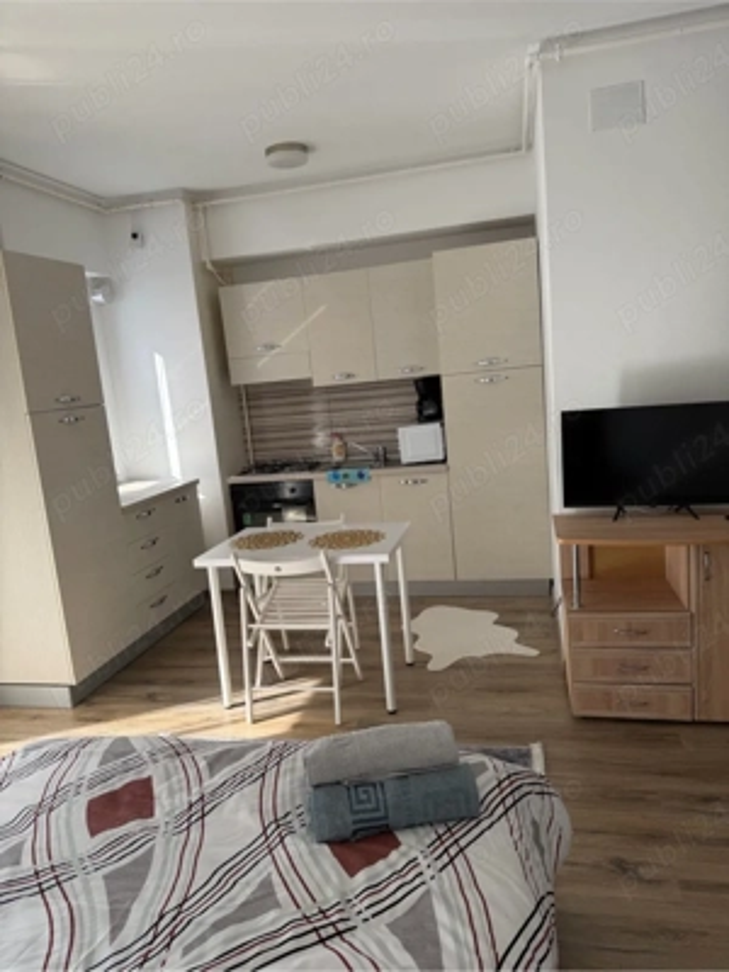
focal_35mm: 24
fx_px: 674
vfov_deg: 71.6
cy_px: 486
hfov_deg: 56.8
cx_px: 364
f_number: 1.78
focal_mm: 6.76
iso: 64
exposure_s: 1/133
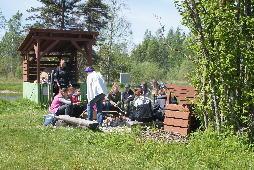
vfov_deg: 25.8
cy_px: 85
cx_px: 127
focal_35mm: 52
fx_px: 371
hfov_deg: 37.8
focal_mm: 35
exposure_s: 1/160
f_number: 8
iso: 100
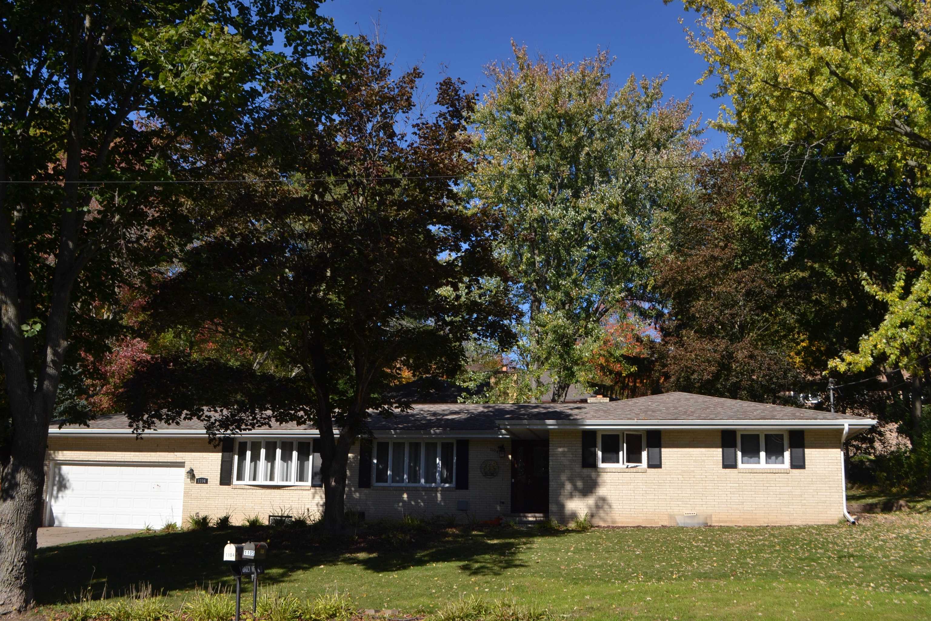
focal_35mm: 36
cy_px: 310
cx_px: 466
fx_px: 931
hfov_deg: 53.1
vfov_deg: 36.9
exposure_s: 1/200
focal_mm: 24
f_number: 8
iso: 100
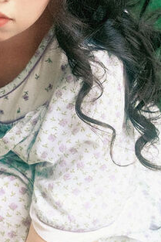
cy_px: -41
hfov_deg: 6.6
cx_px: -171
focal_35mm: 201
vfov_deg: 10.1
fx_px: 1347
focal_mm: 26.6
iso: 500
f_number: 2.8
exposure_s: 1/500
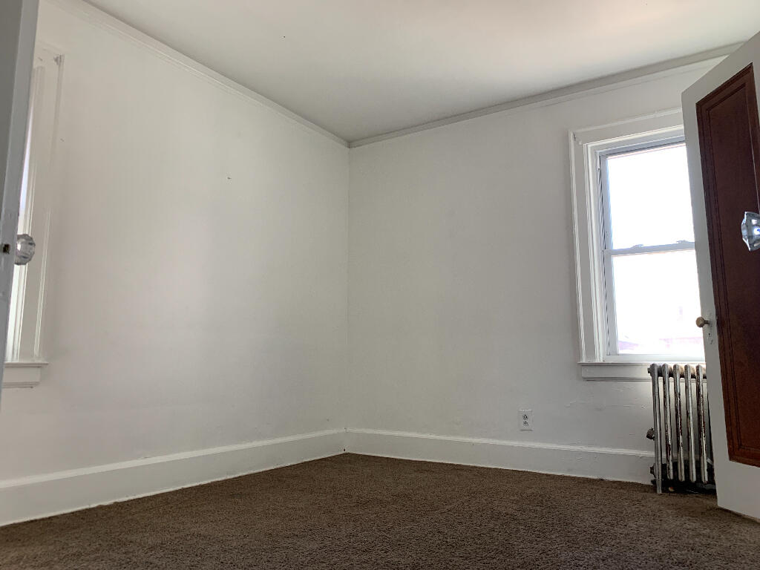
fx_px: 571
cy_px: 285
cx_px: 380
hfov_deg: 67.3
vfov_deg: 53.1
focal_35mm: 26
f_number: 1.8
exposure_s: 1/83
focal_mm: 4.25
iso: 100
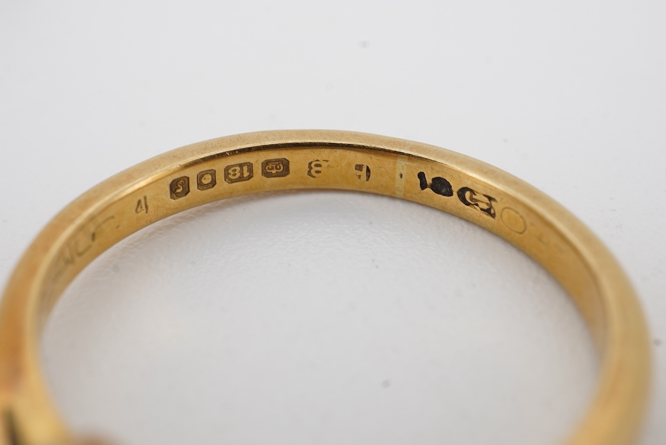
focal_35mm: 59
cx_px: 355
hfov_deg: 33.9
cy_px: 164
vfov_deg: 22.9
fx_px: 1092
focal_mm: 30
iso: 200
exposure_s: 1/125
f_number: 22
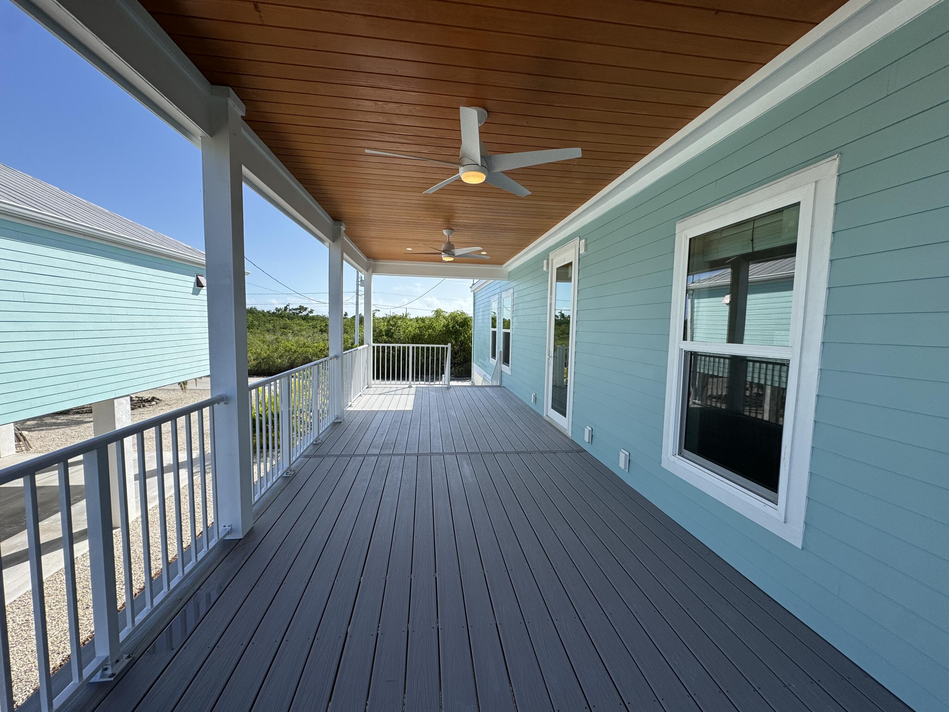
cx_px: 474
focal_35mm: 14
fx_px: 384
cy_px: 356
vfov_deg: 85.7
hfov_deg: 102.1
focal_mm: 2.22
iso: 50
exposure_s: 1/1217
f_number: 2.2
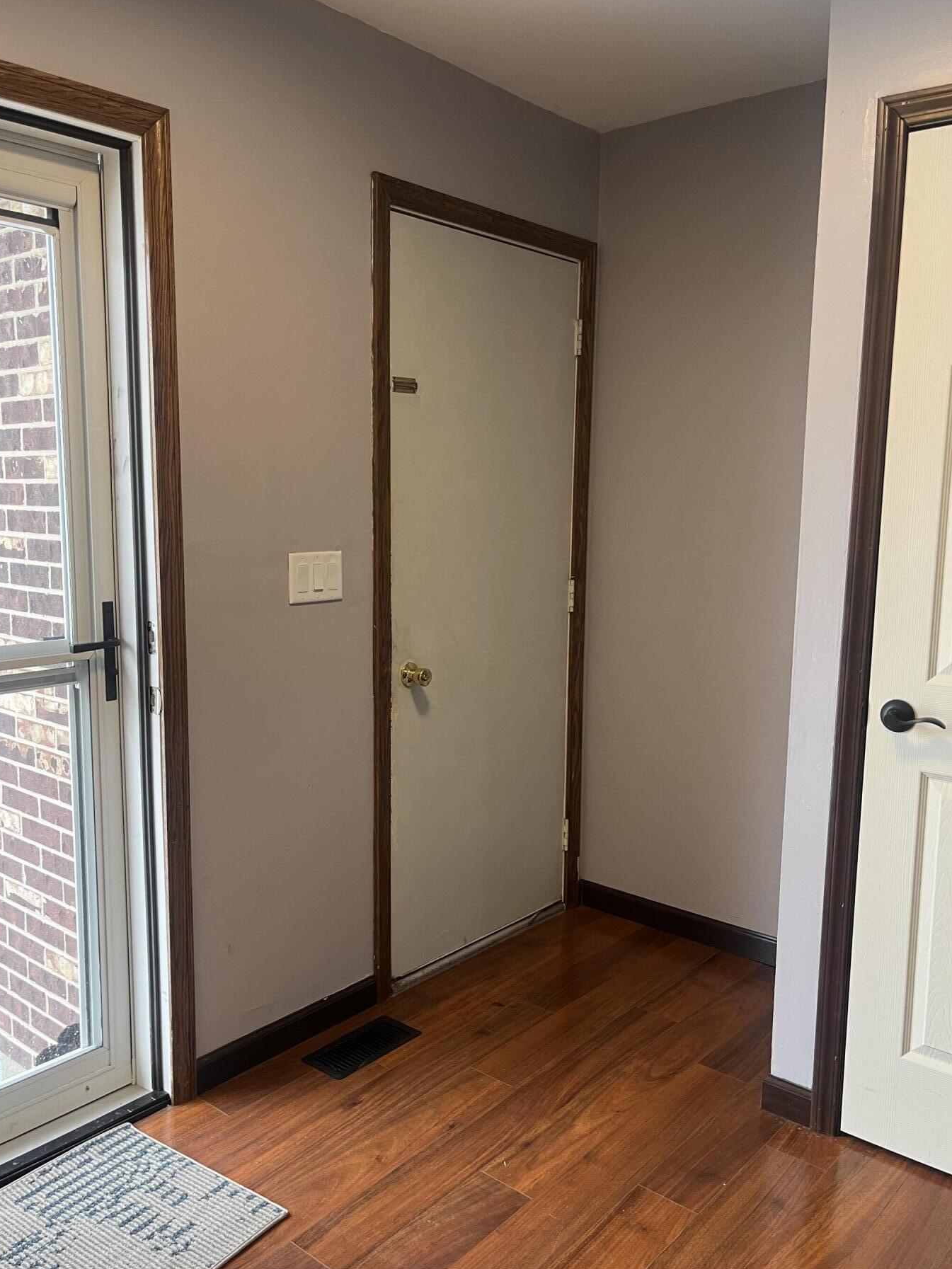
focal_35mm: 29
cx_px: 464
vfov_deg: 61.7
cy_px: 647
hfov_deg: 48.2
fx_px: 1063
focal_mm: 5.1
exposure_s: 1/60
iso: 80
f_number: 1.6
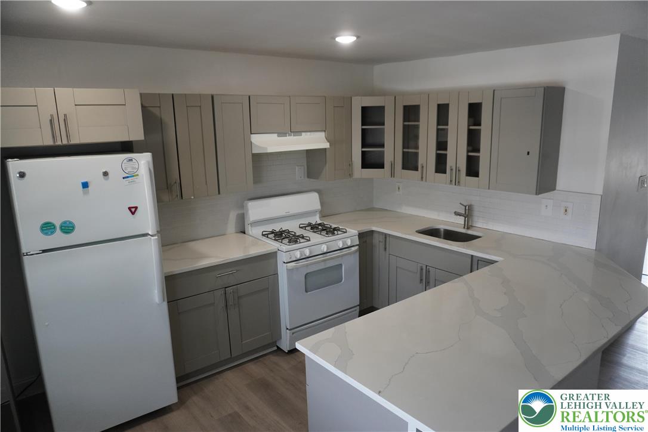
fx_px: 432
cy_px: 216
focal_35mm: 24
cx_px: 324
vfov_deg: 53.1
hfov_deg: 73.7
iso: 1250
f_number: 3.5
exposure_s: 1/160
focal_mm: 16
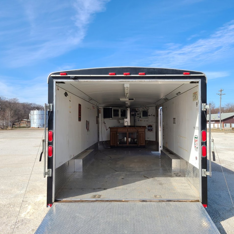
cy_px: 117
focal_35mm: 31
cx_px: 125
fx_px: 237
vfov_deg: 52.5
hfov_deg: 52.5
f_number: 1.8
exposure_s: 1/1632
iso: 40
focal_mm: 5.4
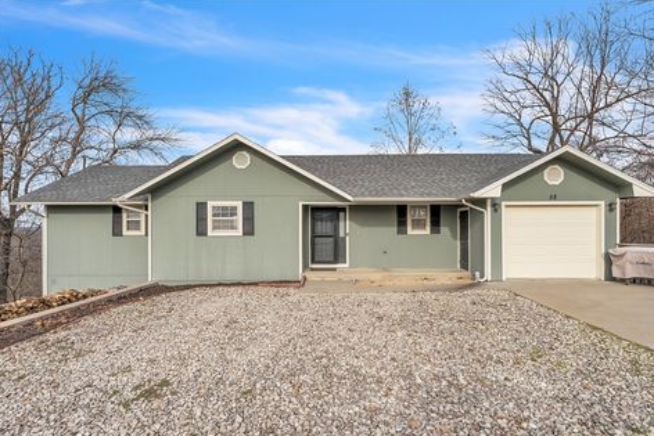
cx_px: 338
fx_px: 327
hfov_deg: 90.0
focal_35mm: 18
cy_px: 229
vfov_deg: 67.4
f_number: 11
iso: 640
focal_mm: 17
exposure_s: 1/800
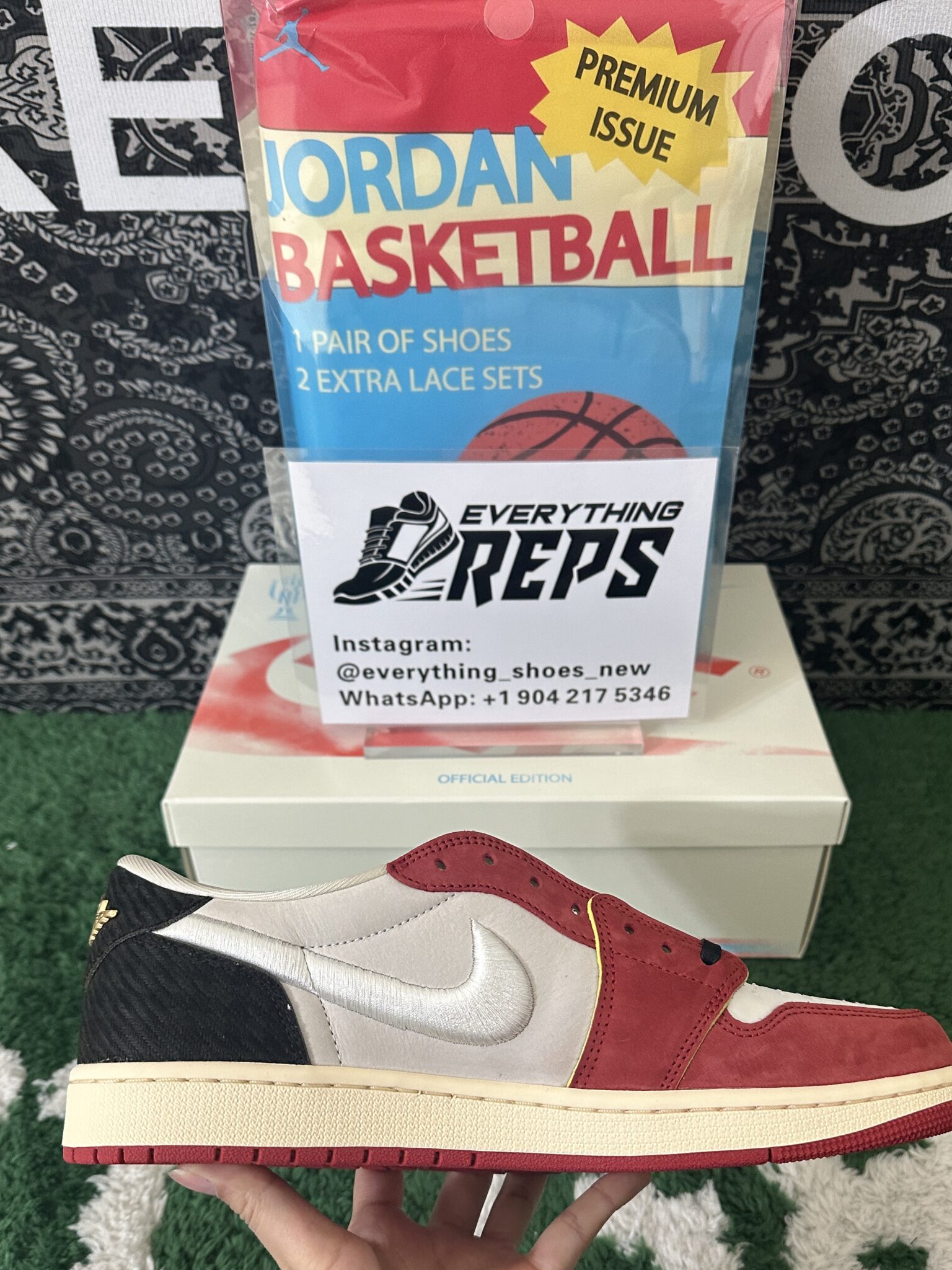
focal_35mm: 30
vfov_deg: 59.3
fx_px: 1100
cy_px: 778
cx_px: 511
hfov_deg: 46.8
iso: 250
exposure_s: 1/50
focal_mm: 6.86
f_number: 1.78
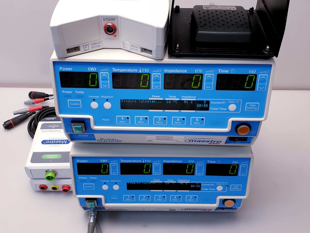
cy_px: 117
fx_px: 322
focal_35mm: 36
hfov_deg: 51.4
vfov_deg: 39.7
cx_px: 153
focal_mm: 4.3
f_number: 2.4
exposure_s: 1/50
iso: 50
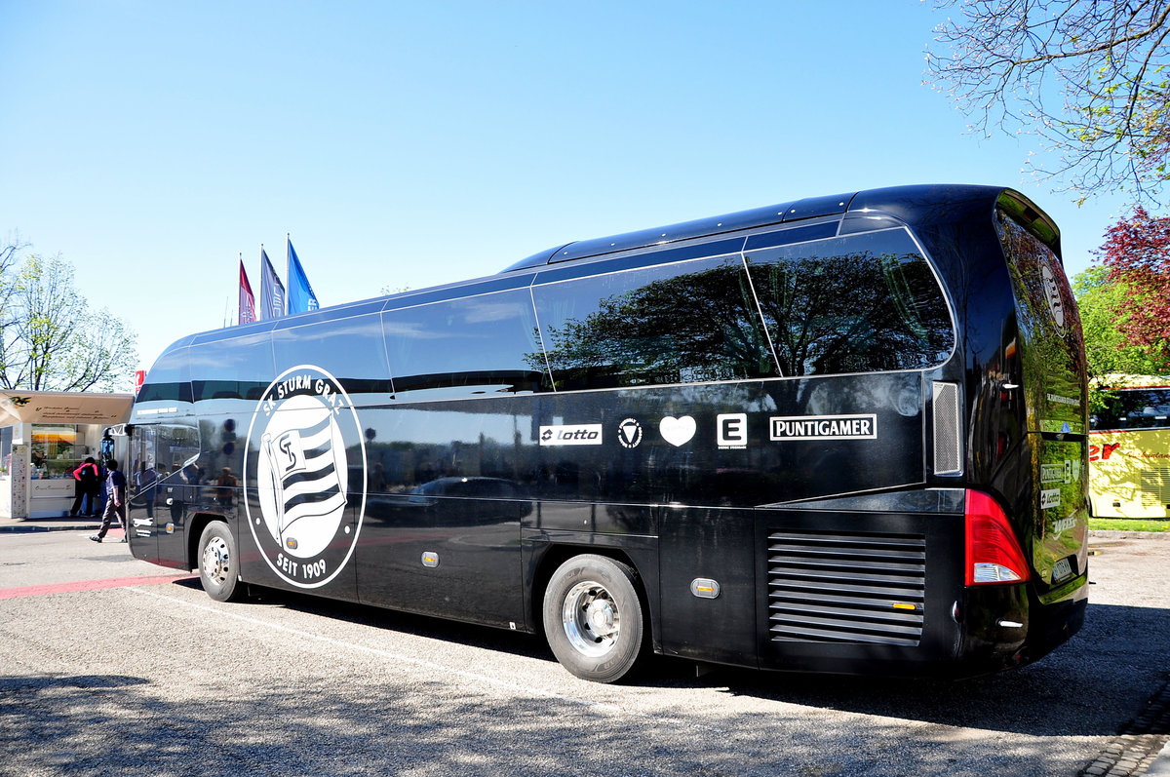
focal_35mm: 27
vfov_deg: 47.8
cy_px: 388
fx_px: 876
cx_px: 585
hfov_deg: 67.4
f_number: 3.5
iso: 320
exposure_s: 1/800
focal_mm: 18
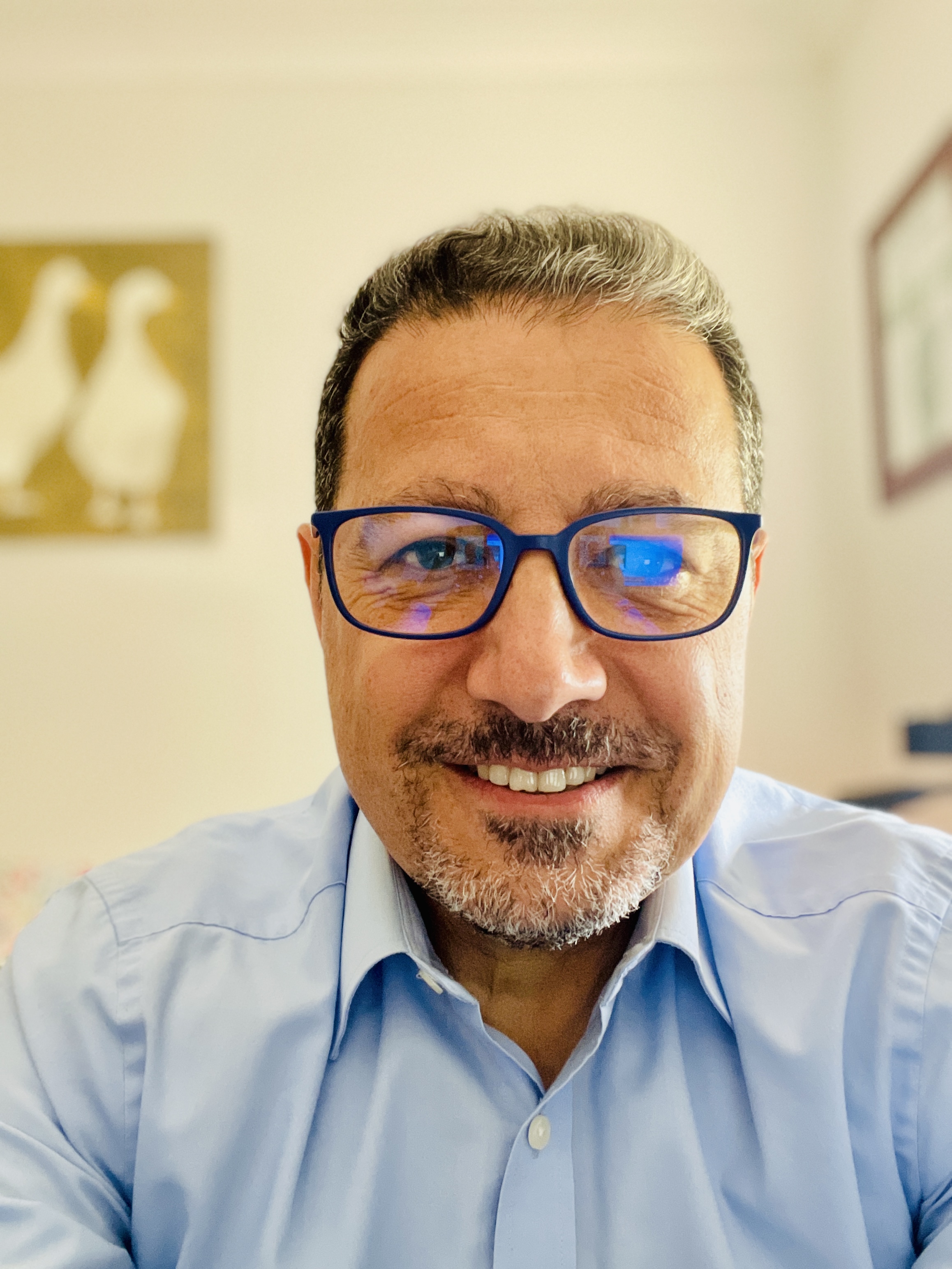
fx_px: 1100
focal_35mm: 30
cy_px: 634
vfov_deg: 60.0
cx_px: 476
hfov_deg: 46.8
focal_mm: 2.71
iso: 400
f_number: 2.2
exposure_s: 1/30
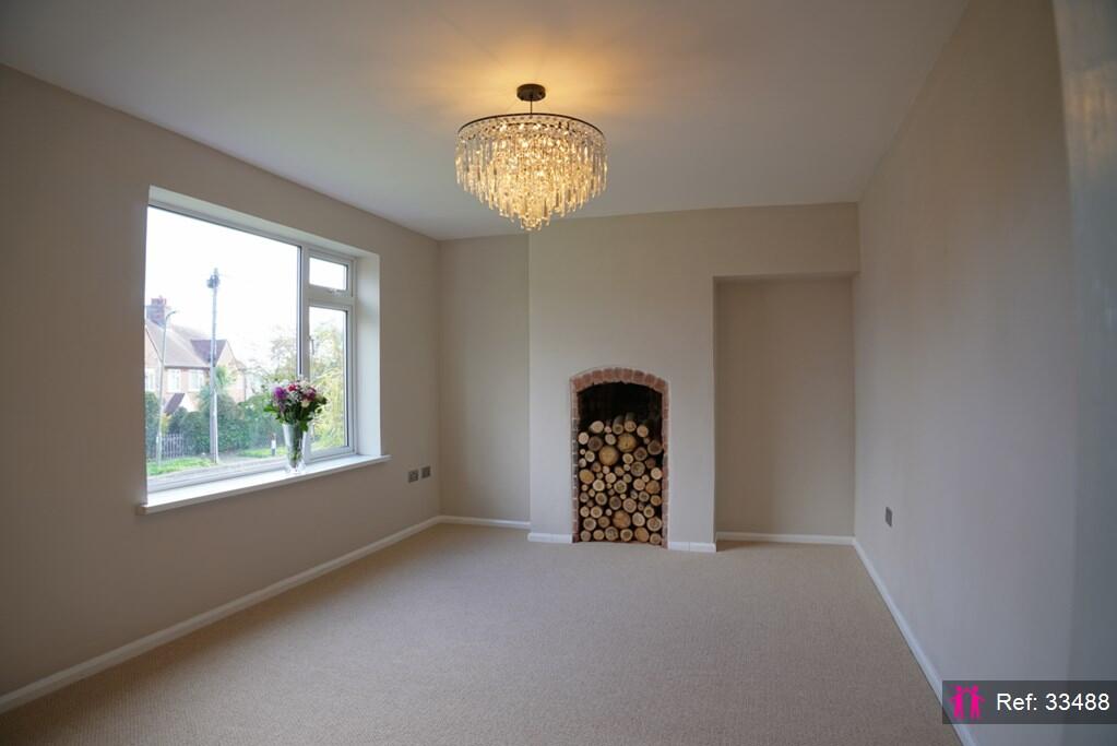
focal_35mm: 24
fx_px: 745
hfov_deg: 73.7
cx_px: 558
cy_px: 373
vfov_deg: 53.2
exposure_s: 1/30
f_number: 5.6
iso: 100
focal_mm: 16
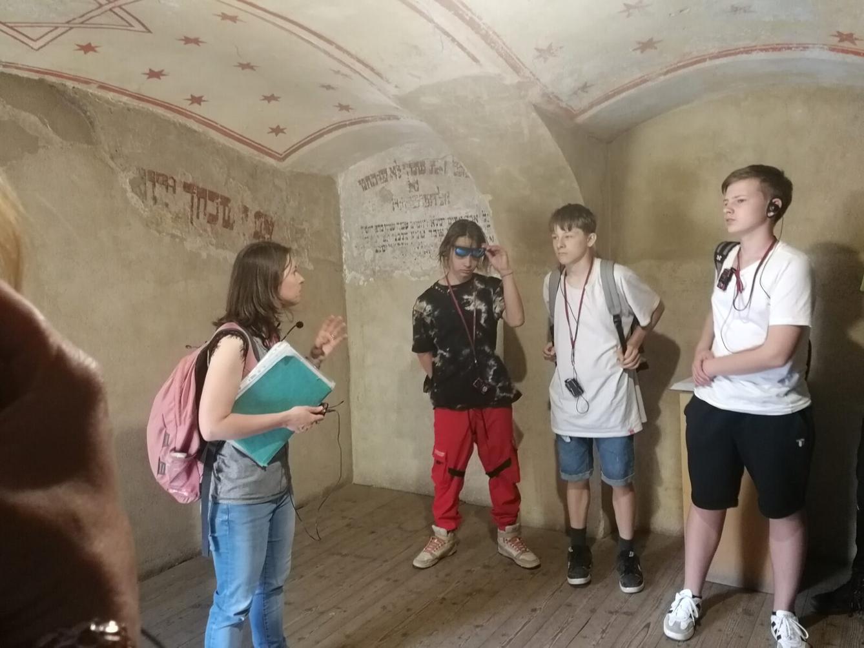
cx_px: 432
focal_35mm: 27
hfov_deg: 65.3
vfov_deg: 51.4
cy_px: 324
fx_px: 674
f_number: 2.2
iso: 500
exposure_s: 1/25
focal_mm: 3.95
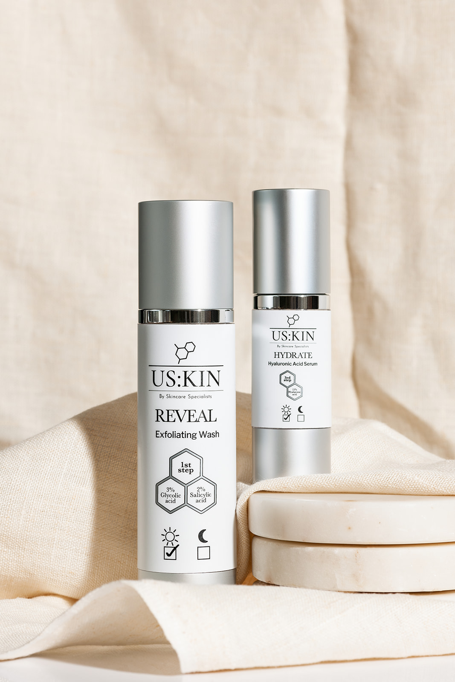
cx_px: 228
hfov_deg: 13.0
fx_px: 1990
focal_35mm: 105
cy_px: 341
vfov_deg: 19.5
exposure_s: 1/125
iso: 100
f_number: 14
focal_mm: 105
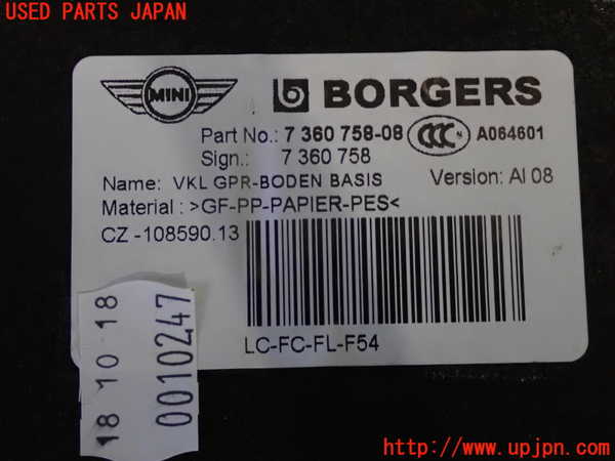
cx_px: 308
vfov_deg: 25.2
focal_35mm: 58
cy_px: 230
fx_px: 1030
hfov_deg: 33.2
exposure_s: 1/25
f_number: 3.5
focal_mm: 10.35
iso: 1600
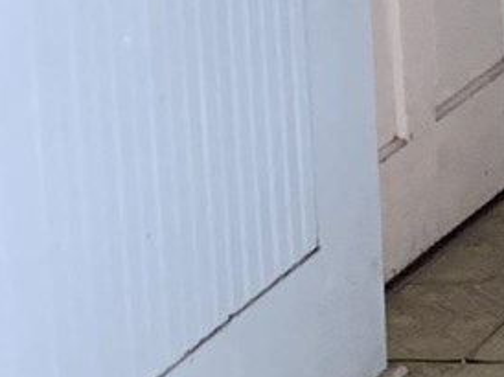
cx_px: 1466
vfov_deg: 6.7
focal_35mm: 219
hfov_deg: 7.9
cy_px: -206
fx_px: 3186
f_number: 1.8
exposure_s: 1/60
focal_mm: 4.25
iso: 125
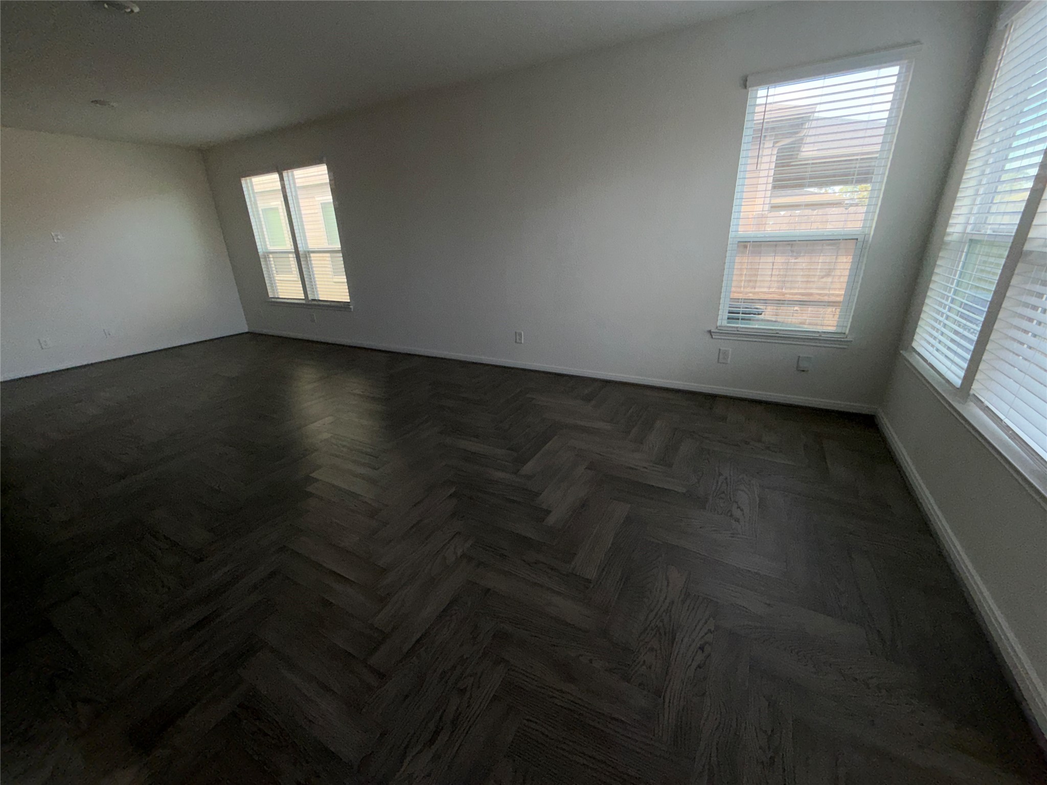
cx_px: 524
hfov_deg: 102.1
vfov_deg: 85.7
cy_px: 392
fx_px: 423
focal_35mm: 14
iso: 50
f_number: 2.2
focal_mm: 2.22
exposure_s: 1/121
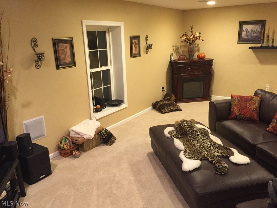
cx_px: 138
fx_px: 232
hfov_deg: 61.7
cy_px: 104
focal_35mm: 29
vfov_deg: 48.2
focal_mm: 4.15
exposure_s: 1/20
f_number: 2.2
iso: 250
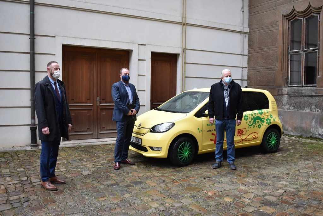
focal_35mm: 34
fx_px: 310
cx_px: 162
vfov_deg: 38.4
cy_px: 108
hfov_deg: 55.1
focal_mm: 23
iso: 400
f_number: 5
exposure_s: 1/100
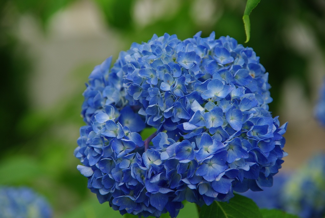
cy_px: 109
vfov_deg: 4.6
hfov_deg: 6.9
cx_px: 162
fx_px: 2711
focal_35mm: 300
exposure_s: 1/180
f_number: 6.7
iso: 100
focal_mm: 200
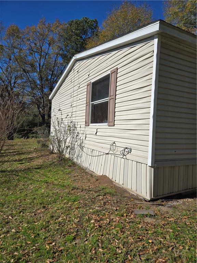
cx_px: 98
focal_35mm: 23
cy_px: 132
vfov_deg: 73.9
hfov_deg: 58.9
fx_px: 175
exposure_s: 1/3483
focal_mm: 5.4
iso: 25
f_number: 1.8
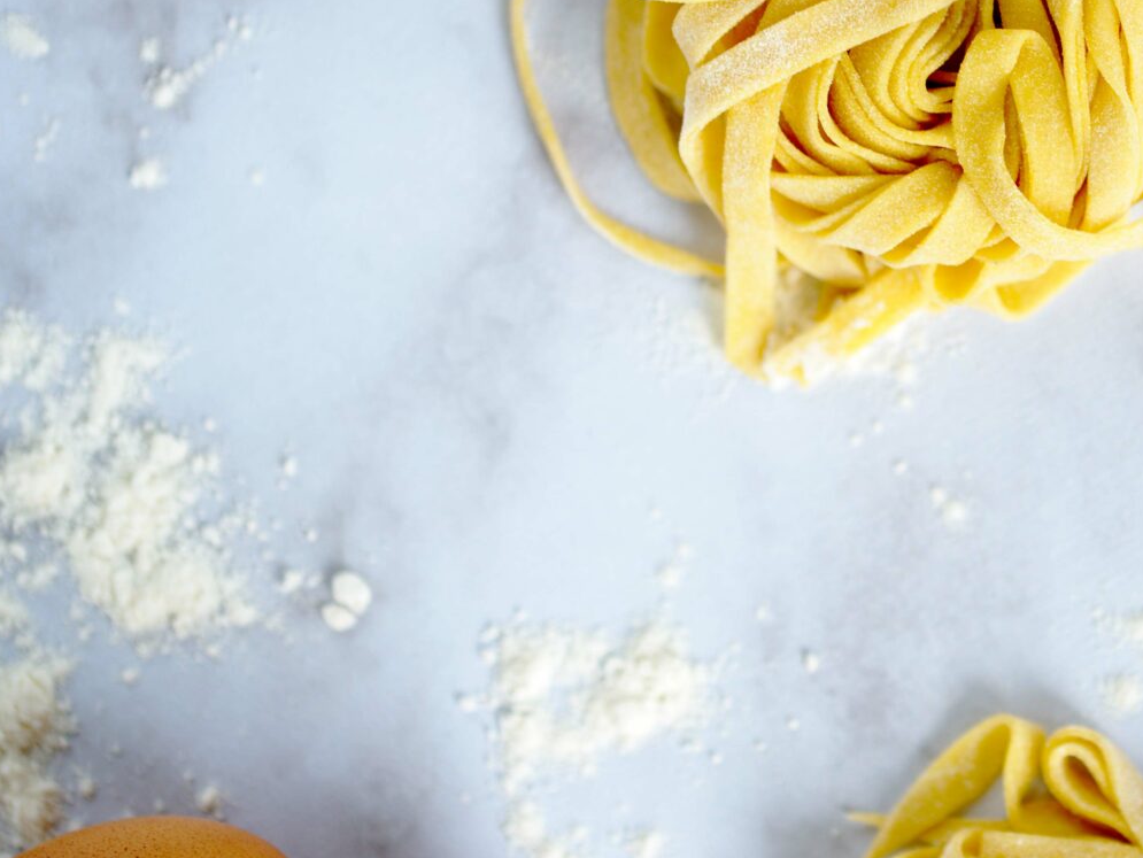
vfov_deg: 8.5
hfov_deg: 11.3
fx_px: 5747
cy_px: 321
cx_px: 1103
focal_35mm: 174
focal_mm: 90
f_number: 3.2
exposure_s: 1/30
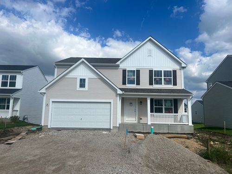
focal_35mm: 26
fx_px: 174
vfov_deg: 53.1
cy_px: 87
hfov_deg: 67.3
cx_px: 116
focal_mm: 5.7
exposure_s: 1/7463
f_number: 1.5
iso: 50
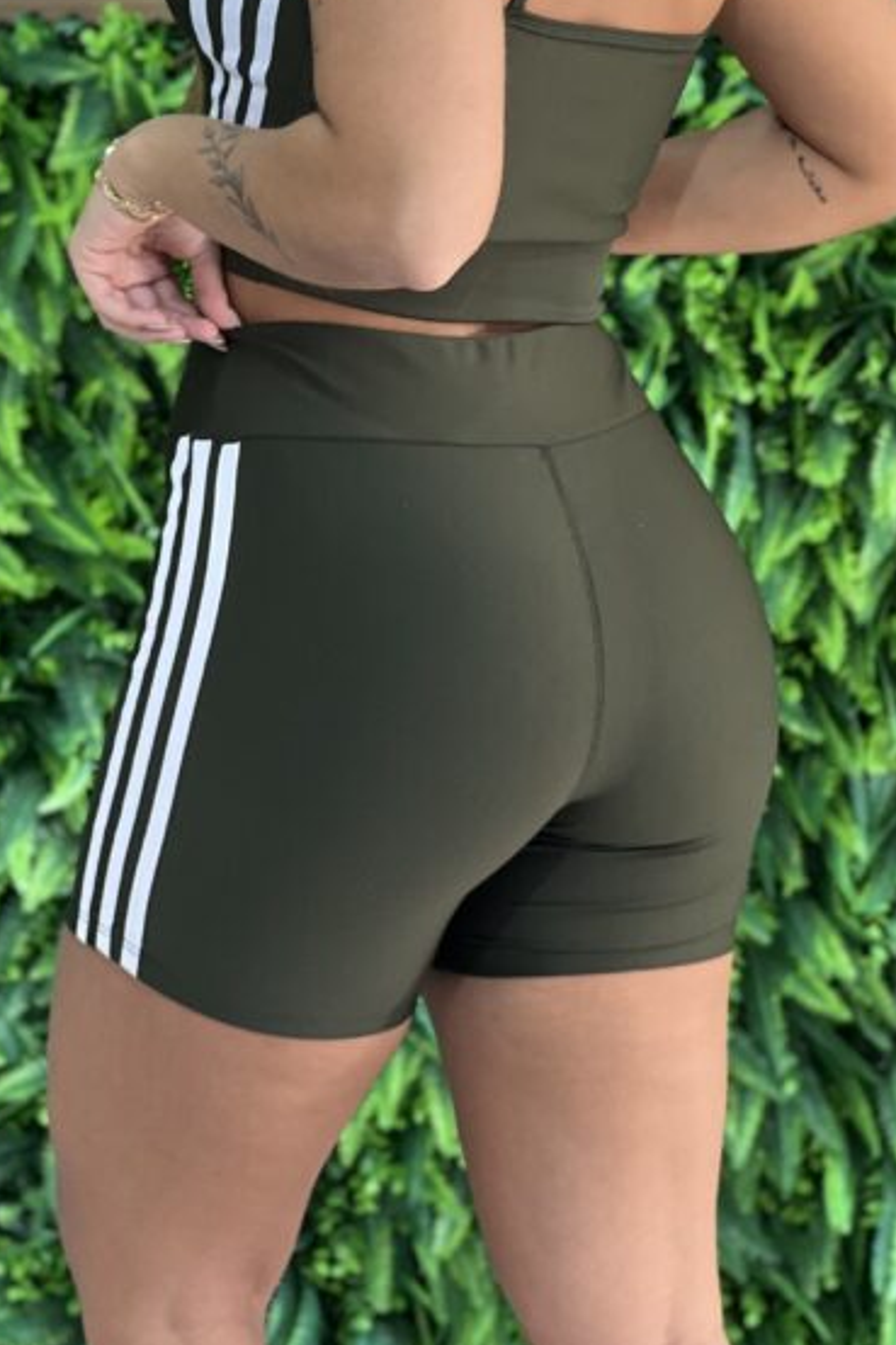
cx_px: 507
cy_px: 242
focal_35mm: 135
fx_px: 5043
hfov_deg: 10.2
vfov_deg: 15.1
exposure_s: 1/40
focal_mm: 9
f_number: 2.8
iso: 125
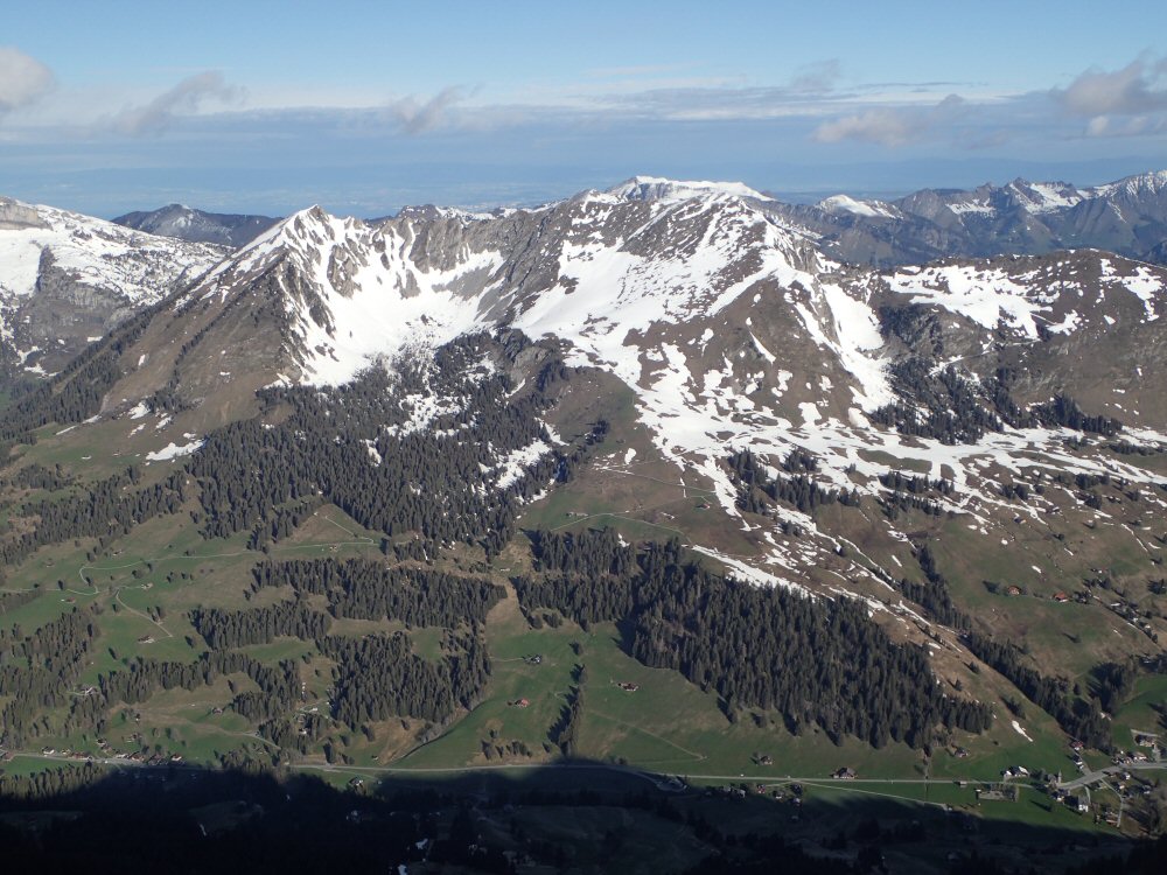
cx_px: 584
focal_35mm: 40
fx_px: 1349
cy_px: 438
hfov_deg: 46.8
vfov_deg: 36.0
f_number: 4
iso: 100
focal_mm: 7.34
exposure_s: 1/1000
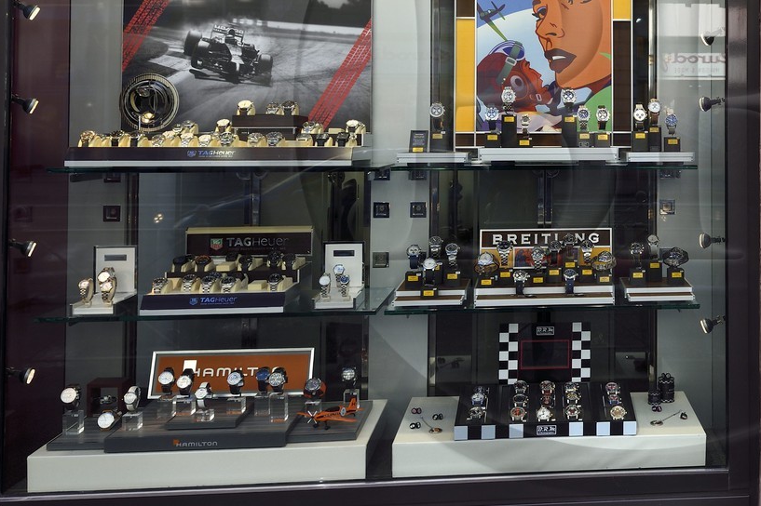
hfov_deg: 39.8
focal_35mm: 47
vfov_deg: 28.1
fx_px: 993
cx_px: 636
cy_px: 108
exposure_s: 1/250
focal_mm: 24
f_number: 7.1
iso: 200
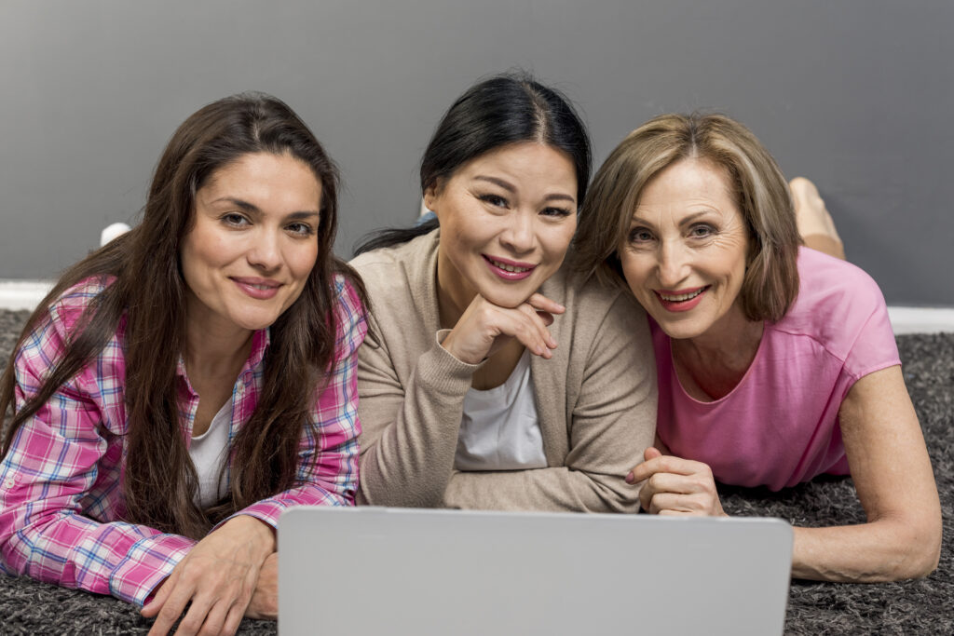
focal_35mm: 50
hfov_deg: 39.6
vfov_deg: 27.0
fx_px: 1325
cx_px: 477
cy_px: 318
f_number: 5
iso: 200
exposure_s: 1/160
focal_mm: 50
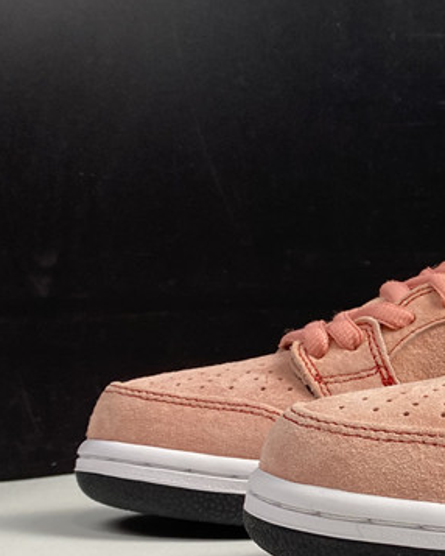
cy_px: 308
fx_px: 1168
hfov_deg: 19.6
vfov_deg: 26.7
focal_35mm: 71
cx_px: 601
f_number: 1.8
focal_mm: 4.25
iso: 64
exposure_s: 1/100
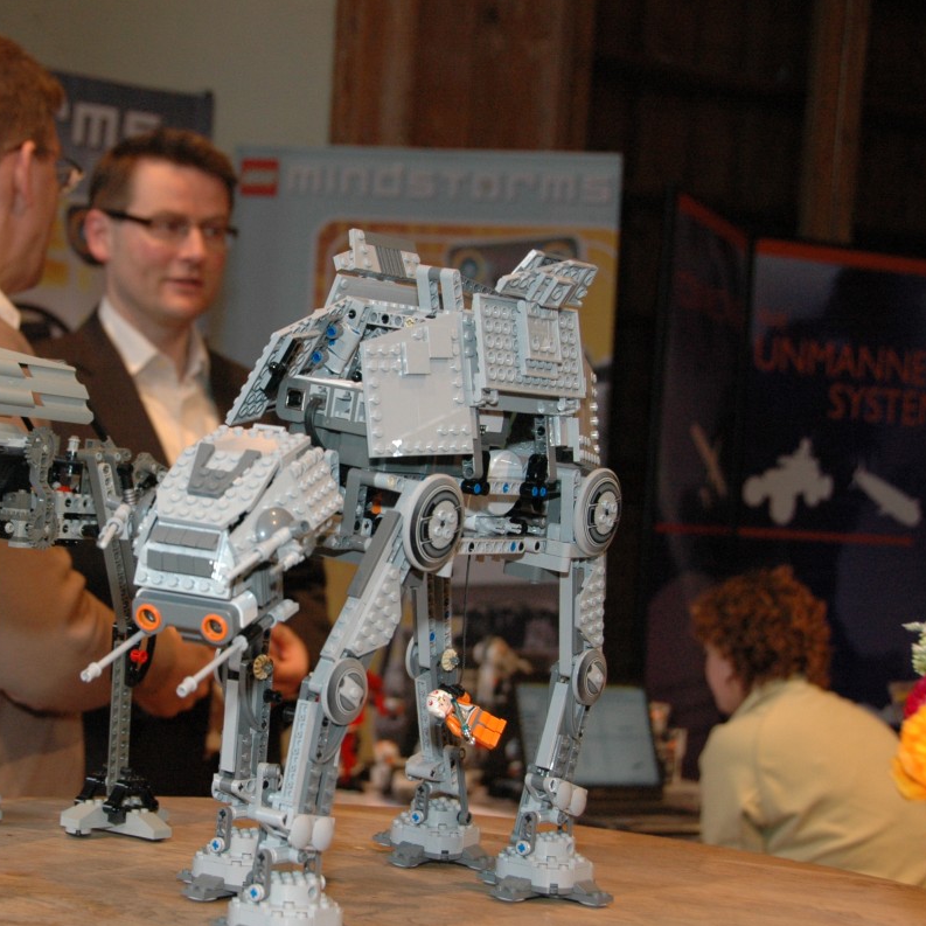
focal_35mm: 68
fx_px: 2047
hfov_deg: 25.2
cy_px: 464
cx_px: 243
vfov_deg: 25.5
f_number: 5.6
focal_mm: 35
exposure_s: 1/60
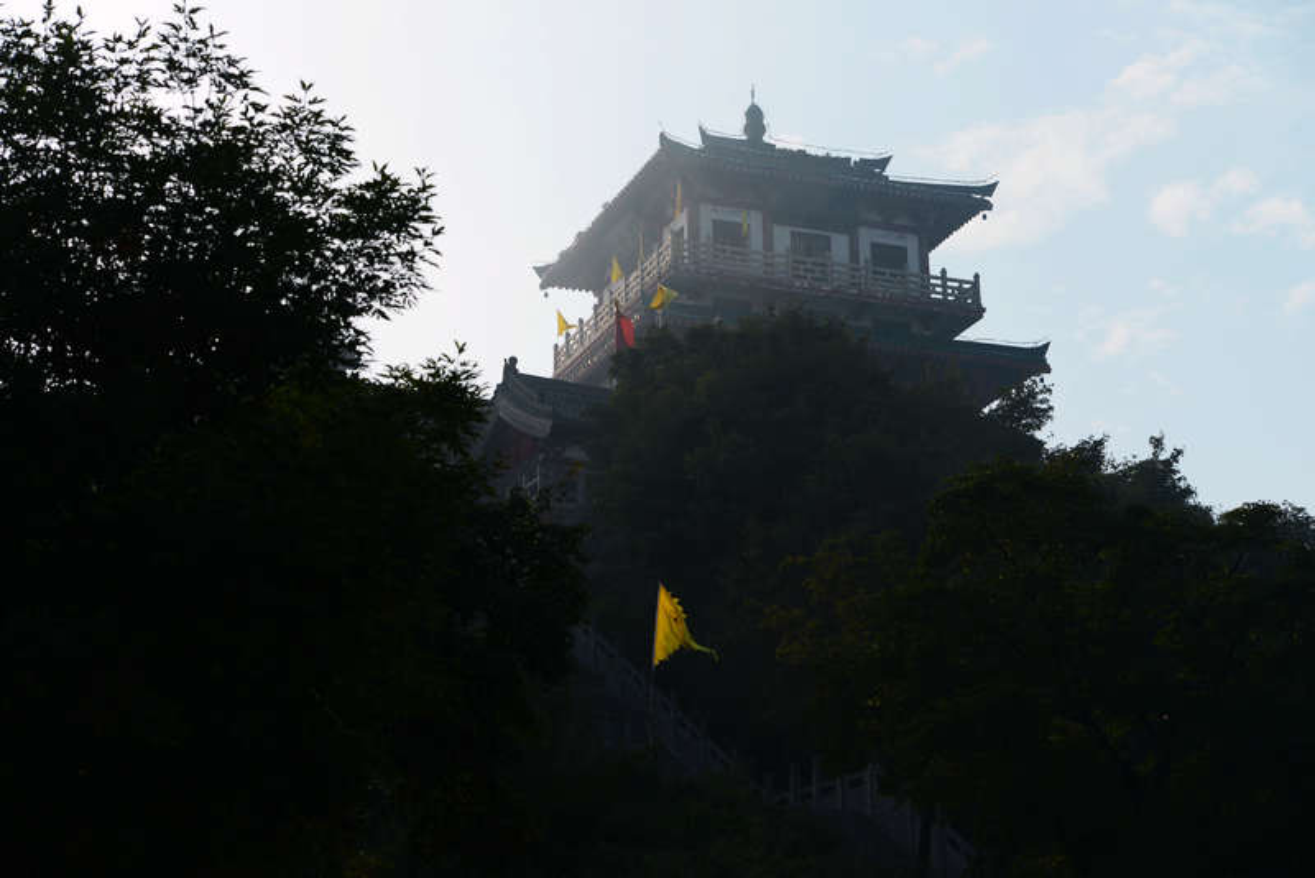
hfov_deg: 28.8
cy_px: 439
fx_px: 2558
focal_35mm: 70
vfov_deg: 19.5
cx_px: 658
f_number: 6.3
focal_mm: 70
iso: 250
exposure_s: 1/2500
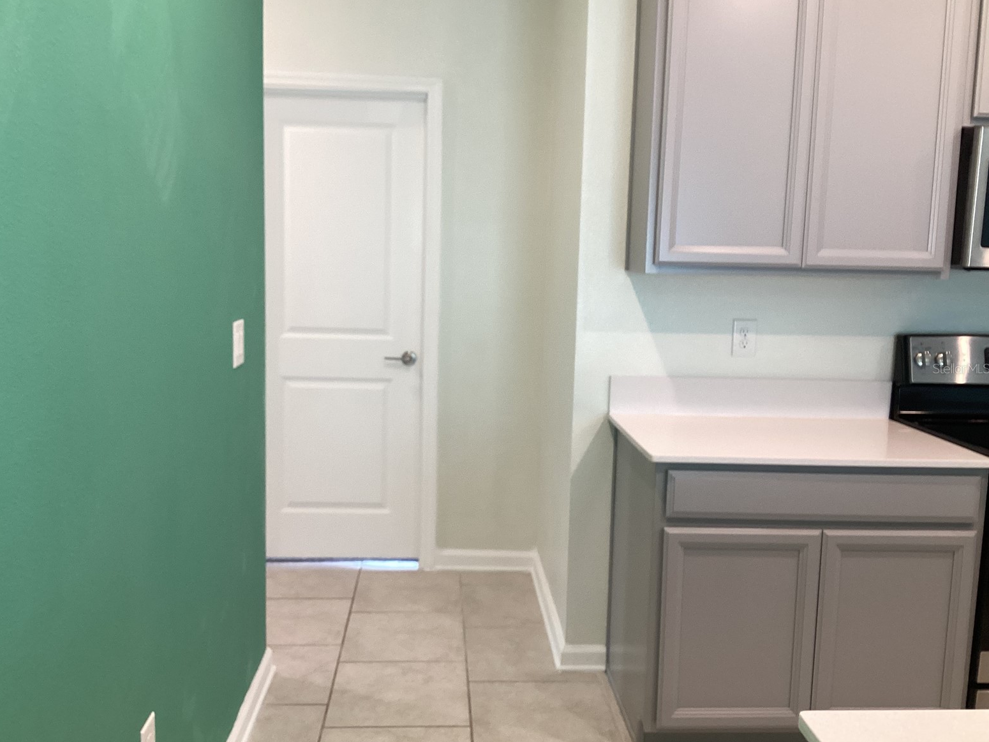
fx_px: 914
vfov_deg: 44.2
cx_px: 482
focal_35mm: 32
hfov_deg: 56.8
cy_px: 368
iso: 125
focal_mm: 3.3
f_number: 2.4
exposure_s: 1/60
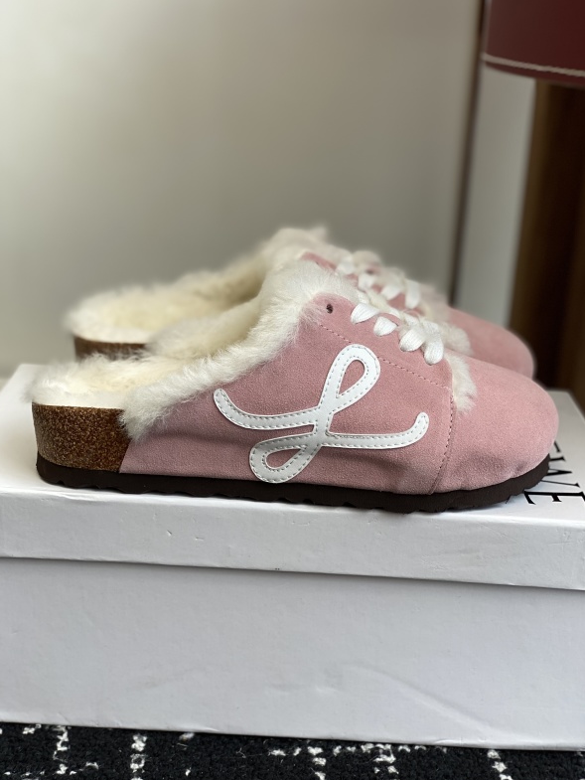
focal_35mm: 53
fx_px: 1194
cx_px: 290
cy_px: 395
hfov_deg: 27.5
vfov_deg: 36.2
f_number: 2
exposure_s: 1/128
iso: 20
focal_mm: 6
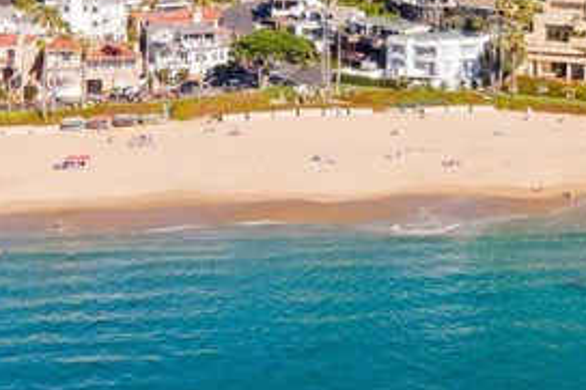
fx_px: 1529
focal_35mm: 94
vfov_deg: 14.0
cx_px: 597
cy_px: -121
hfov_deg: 20.9
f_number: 2.8
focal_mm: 4.5
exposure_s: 1/640
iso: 100
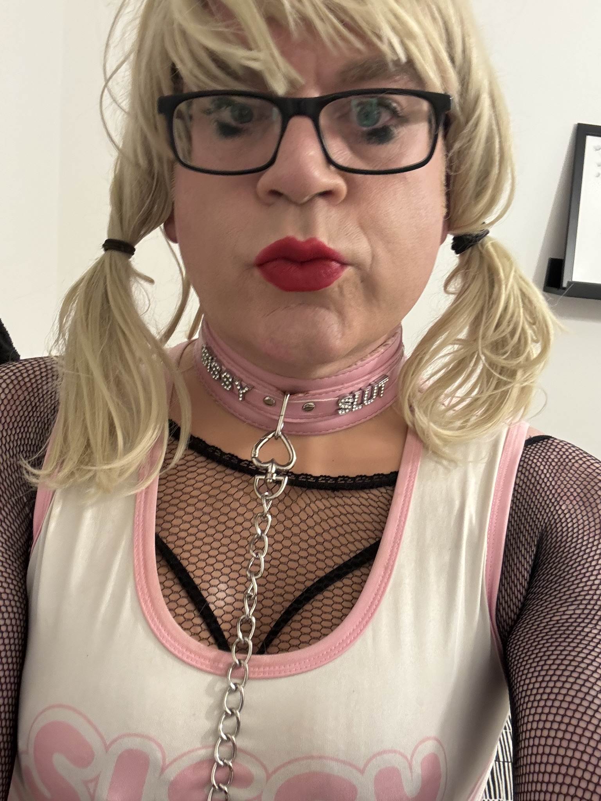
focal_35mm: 30
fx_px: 694
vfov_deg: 60.0
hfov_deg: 46.8
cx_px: 300
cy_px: 400
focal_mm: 2.69
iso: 200
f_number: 1.9
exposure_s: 1/33
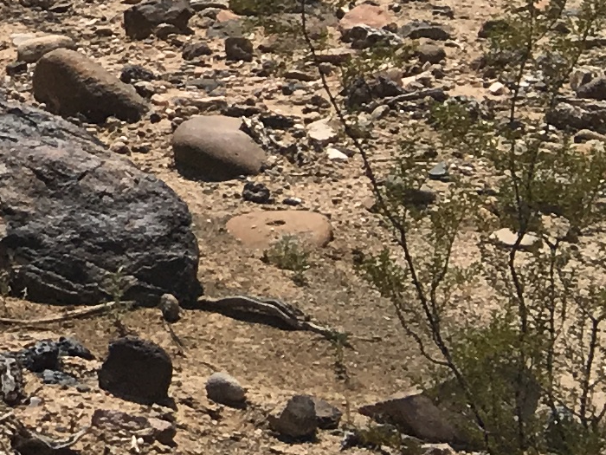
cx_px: -1117
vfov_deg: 8.3
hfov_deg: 9.6
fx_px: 2924
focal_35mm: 167
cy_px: -563
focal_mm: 4.15
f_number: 2.2
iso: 25
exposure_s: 1/2747
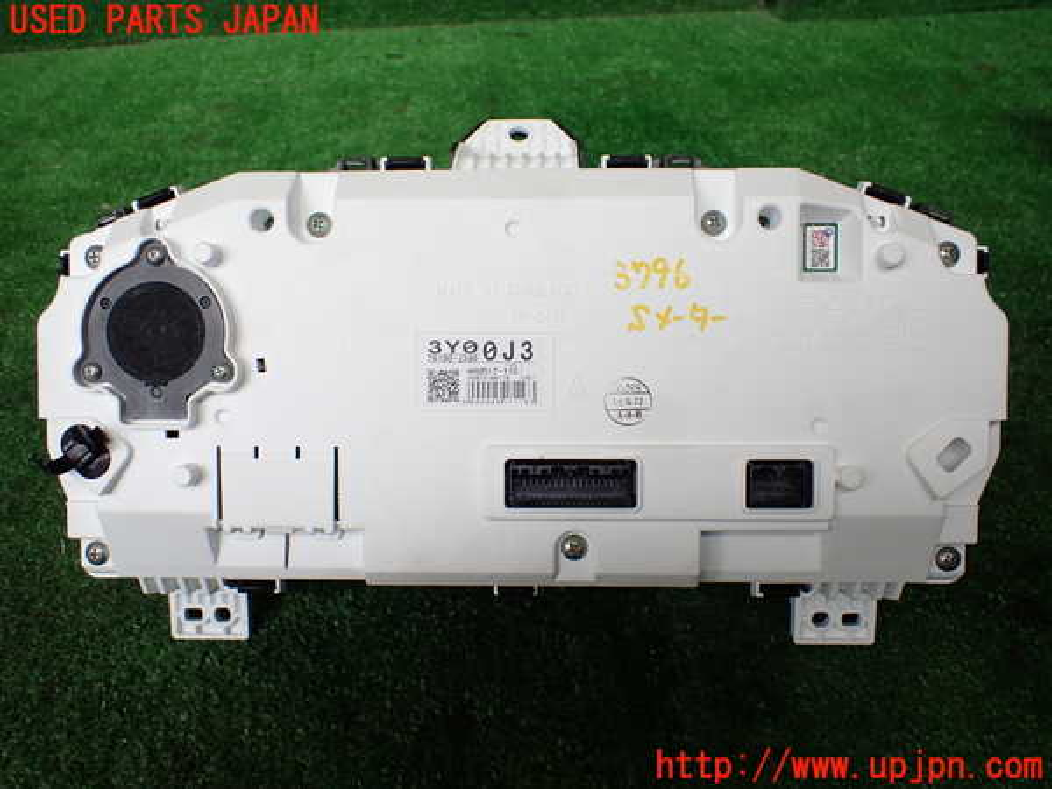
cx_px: 526
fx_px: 912
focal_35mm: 30
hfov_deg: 60.0
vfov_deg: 46.8
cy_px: 394
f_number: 2.3
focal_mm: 5.4
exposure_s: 1/160
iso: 100
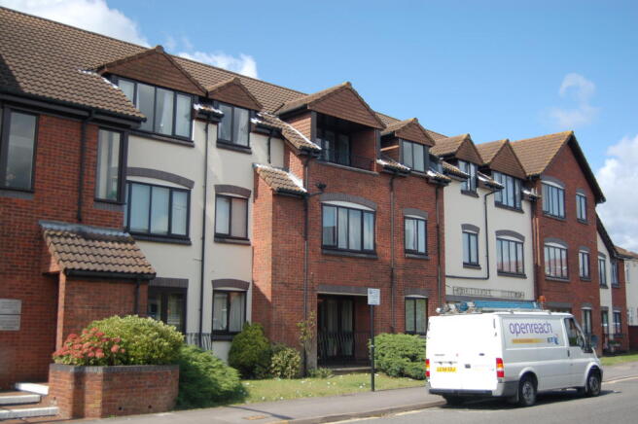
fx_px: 690
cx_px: 319
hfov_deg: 49.6
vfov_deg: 34.1
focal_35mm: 39
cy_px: 212
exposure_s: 1/1250
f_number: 4.2
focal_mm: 26
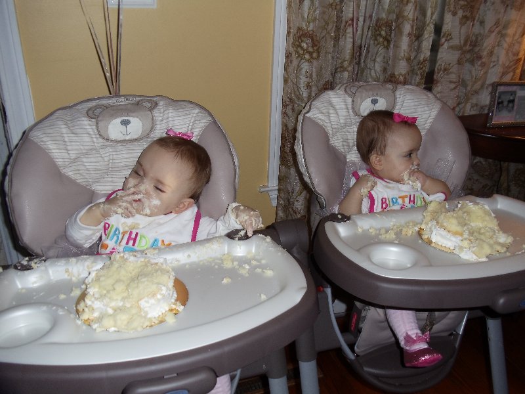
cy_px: 197
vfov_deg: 32.9
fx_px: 667
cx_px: 262
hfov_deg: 42.9
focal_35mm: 44
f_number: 3.5
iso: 80
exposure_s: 1/30
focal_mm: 6
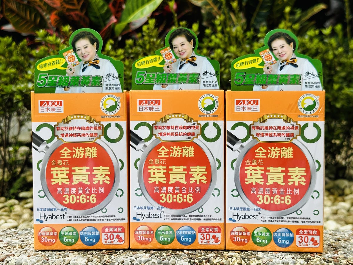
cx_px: 176
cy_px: 132
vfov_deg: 30.3
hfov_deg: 39.7
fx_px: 489
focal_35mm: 48
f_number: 1.78
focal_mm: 6.86
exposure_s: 1/195
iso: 50
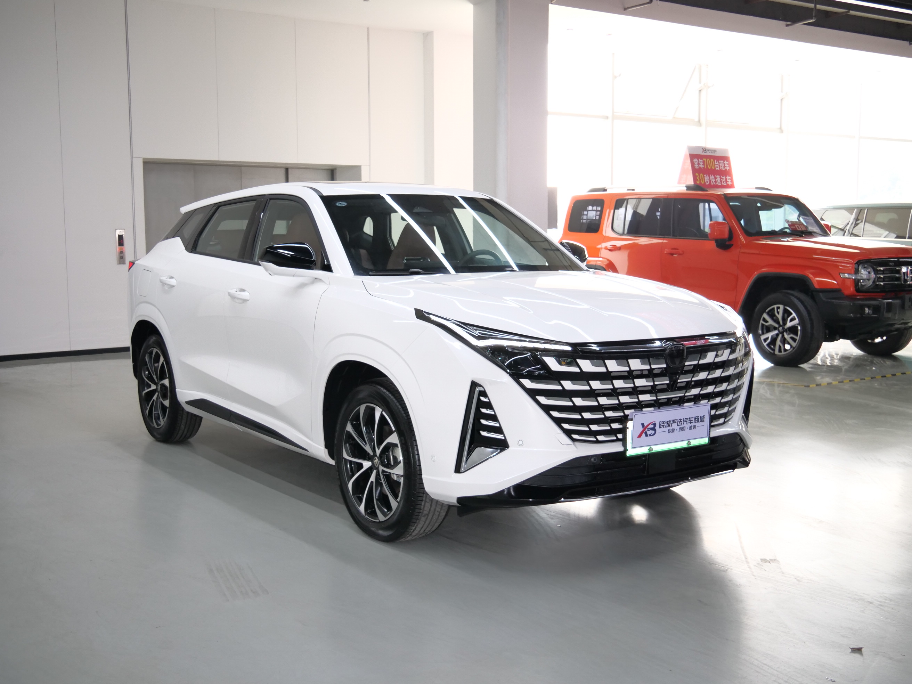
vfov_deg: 36.0
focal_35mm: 40
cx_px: 456
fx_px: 1054
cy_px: 342
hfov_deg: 46.8
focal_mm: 20
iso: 800
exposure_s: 1/60
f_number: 4.1
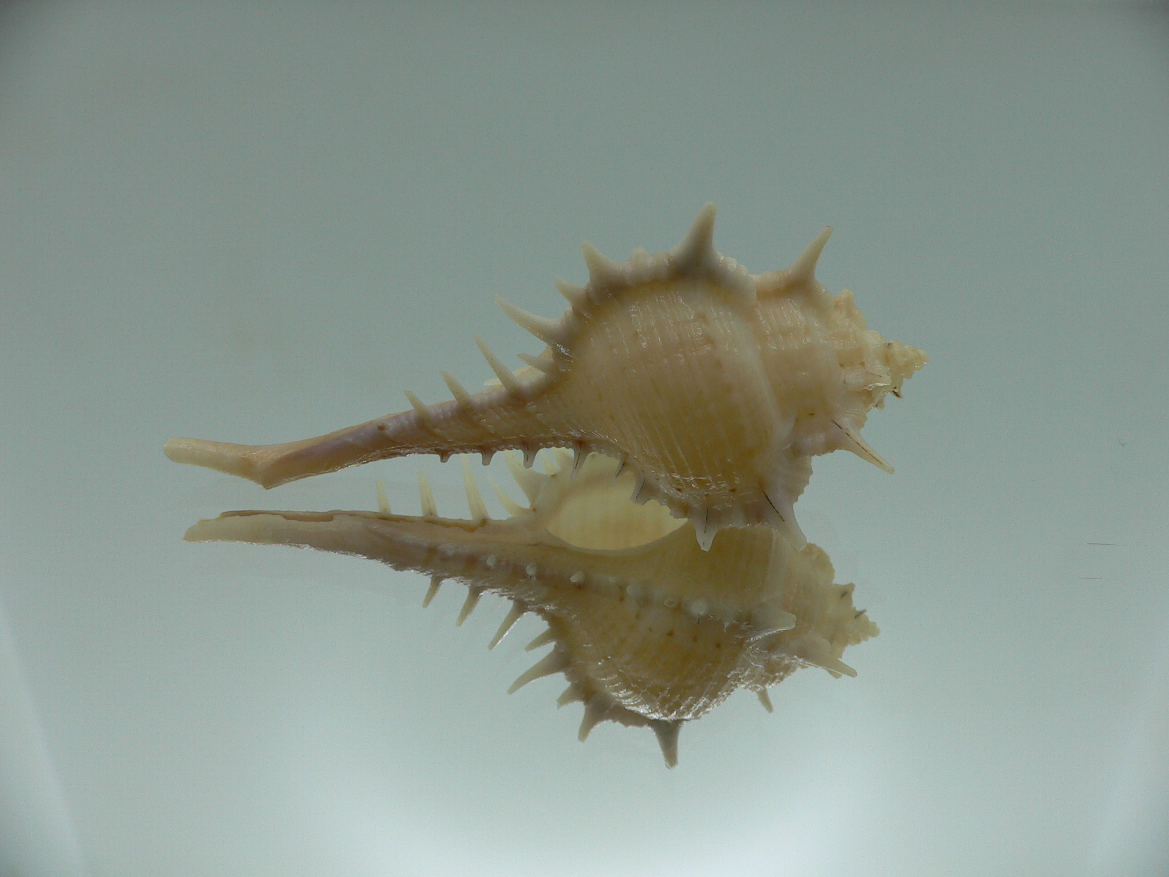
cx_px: 584
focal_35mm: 35
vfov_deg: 40.7
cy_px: 438
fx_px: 1182
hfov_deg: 52.6
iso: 80
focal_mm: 4.6
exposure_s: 1/100
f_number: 3.3
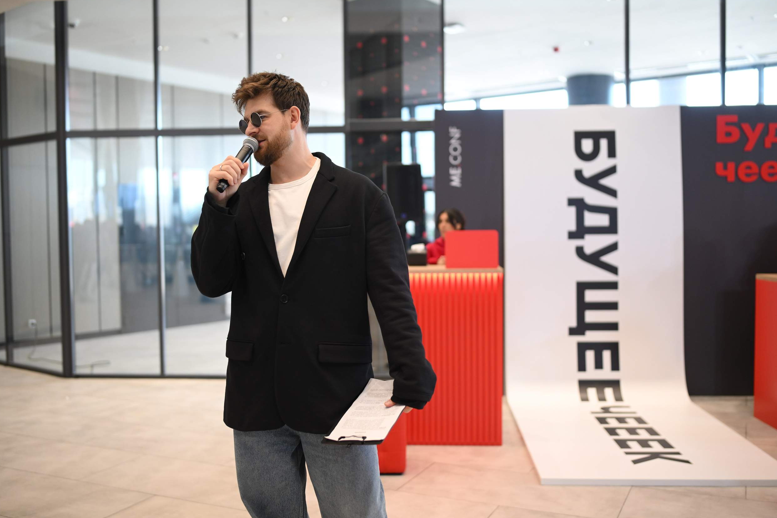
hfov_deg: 53.1
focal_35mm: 36
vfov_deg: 36.9
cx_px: 380
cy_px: 263
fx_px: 777
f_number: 1.4
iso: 640
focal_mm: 35
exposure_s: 1/320
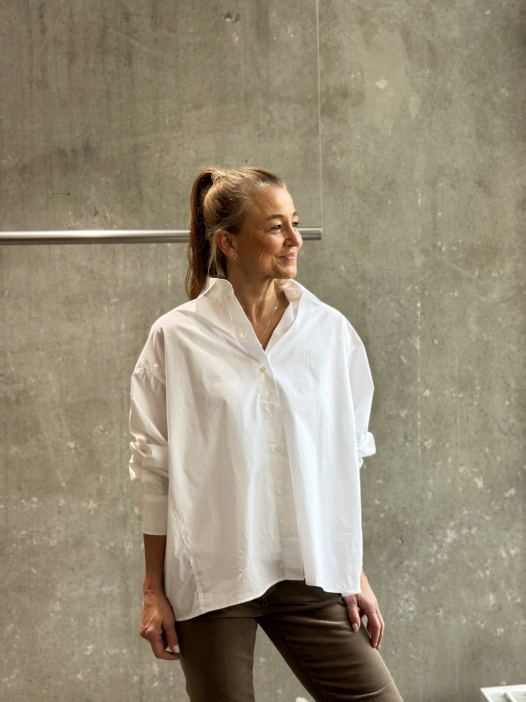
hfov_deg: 30.3
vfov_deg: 39.7
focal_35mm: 48
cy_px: 351
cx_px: 263
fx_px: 972
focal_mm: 6.86
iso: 64
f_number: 1.78
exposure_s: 1/121
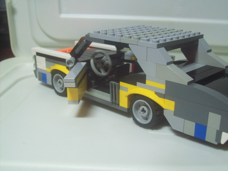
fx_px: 296
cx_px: 114
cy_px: 86
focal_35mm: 45
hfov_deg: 42.1
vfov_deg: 32.2
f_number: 3
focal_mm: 7.6
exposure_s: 1/23.3
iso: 160
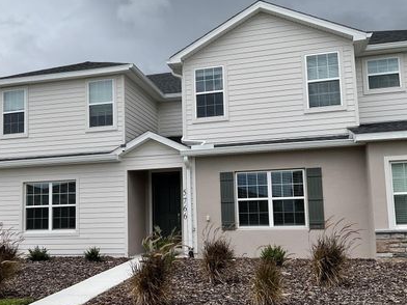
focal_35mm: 37
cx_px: 170
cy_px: 174
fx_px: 435
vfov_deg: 38.6
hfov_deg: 49.9
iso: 16
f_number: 1.8
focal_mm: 3
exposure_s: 1/509
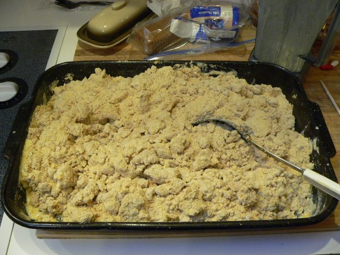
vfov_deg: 39.7
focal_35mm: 36
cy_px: 128
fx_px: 354
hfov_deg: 51.4
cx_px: 170
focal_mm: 6
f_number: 2.8
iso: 400
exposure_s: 1/25
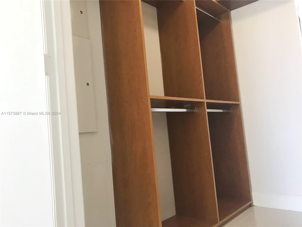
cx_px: 151
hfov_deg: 63.4
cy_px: 114
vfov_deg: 49.7
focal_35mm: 28
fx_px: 244
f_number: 1.8
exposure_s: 1/33
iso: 40
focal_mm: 3.99
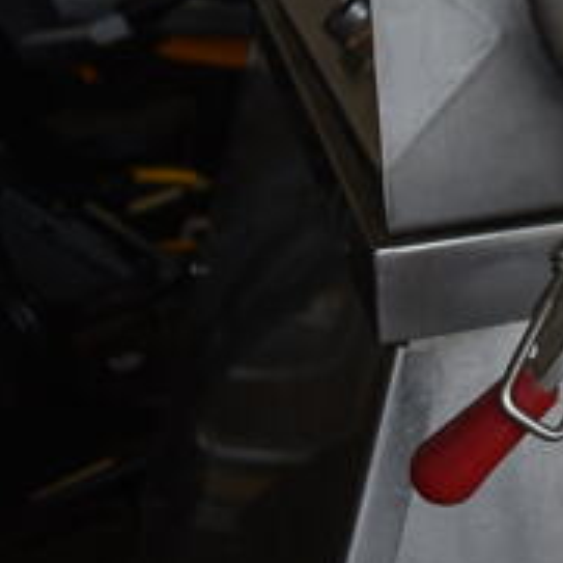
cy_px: -53
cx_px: 946
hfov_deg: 17.3
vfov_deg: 19.4
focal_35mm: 86
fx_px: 1582
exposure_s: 1/100
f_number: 5
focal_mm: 20
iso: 100
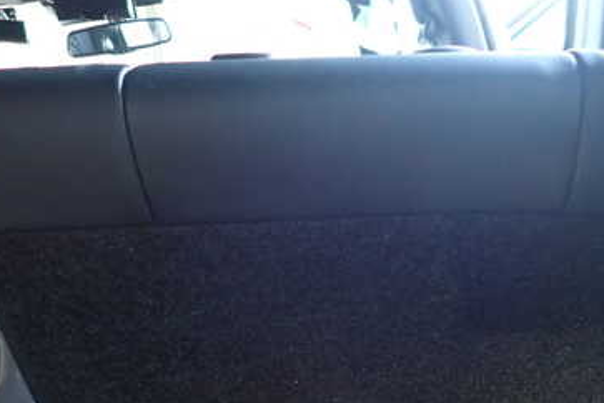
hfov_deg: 45.3
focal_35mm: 43
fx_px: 721
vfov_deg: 30.9
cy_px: 276
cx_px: 344
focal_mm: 4.5
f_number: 2
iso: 800
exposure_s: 1/30
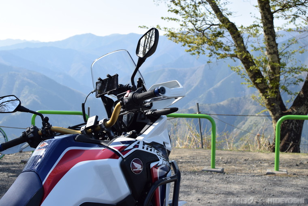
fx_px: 449
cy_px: 103
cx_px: 154
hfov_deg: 37.8
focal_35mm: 52
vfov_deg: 25.8
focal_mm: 35
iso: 100
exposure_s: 1/160
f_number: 8
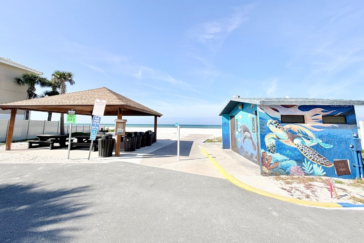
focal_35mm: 15
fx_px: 152
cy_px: 104
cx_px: 178
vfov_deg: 76.9
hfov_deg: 100.4
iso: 20
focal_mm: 2.22
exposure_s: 1/1125
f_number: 2.2
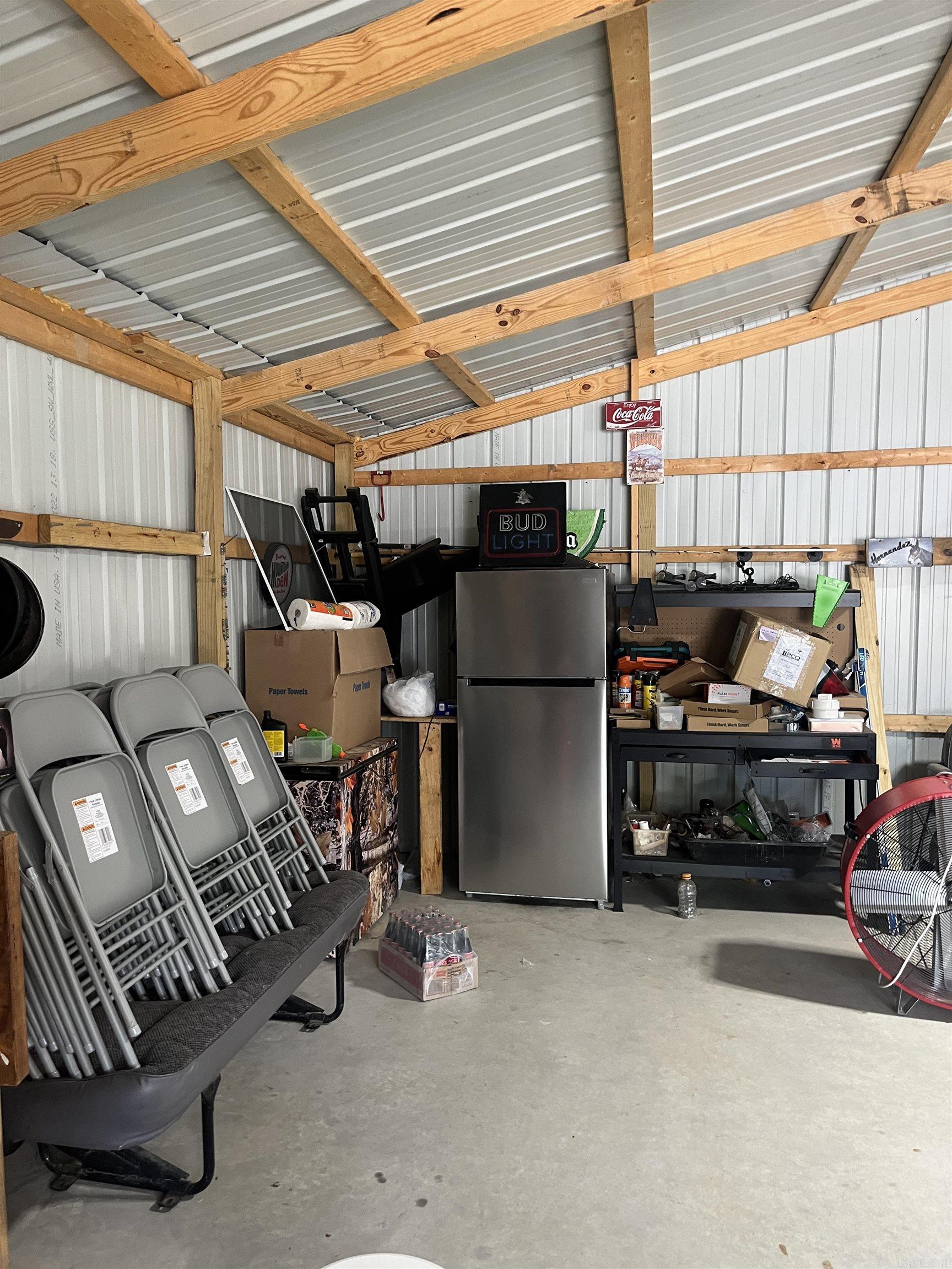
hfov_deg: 53.1
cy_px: 634
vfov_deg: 67.3
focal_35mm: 26
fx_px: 953
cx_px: 476
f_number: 1.6
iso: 125
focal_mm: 5.1
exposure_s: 1/94
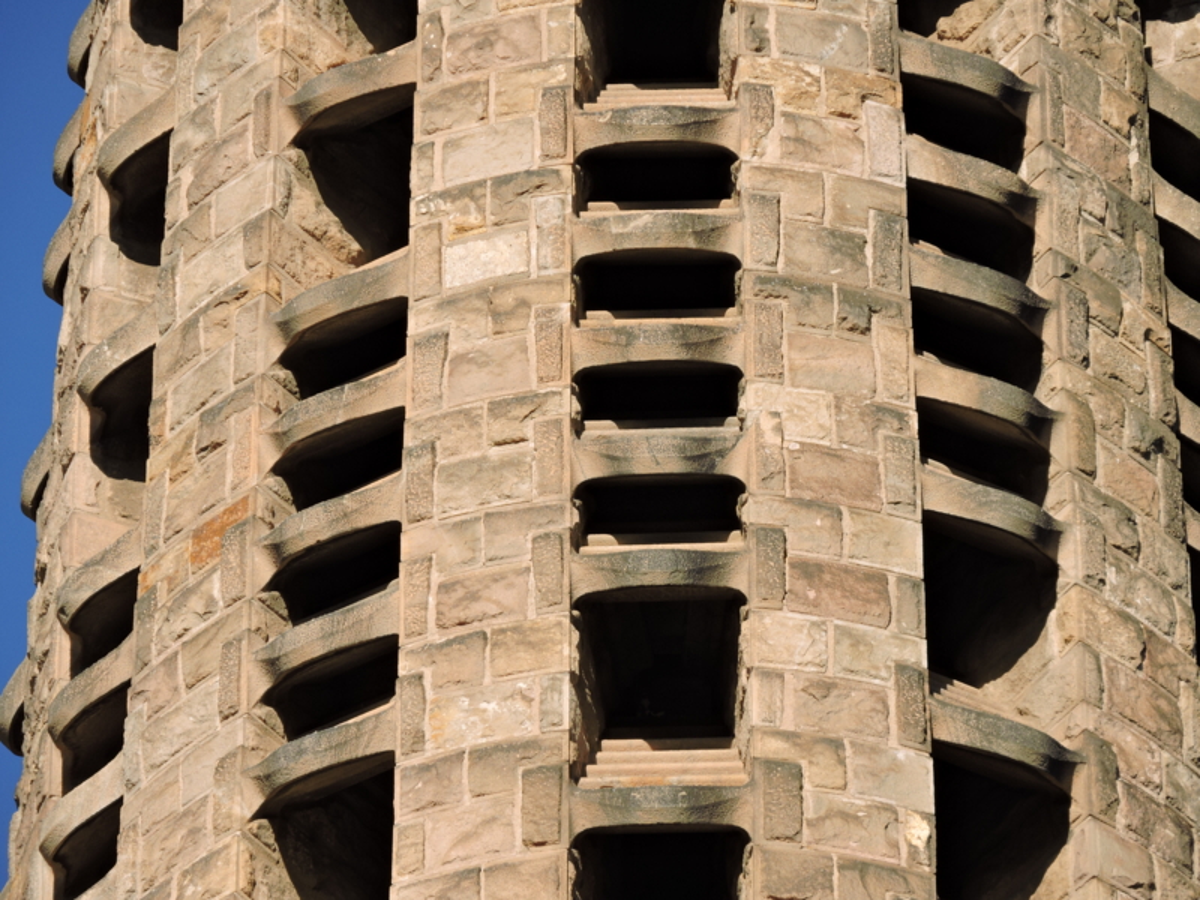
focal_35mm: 500
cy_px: 450
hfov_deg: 4.0
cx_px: 600
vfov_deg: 3.0
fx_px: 17333
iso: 100
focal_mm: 89.6
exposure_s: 1/400
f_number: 5.6
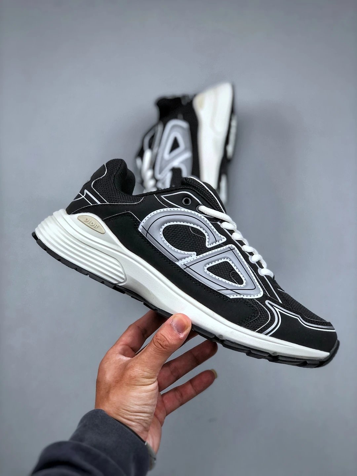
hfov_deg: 25.7
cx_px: 178
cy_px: 238
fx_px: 784
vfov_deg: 33.8
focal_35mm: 57
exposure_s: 1/50
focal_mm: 6.6
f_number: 2.8
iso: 20
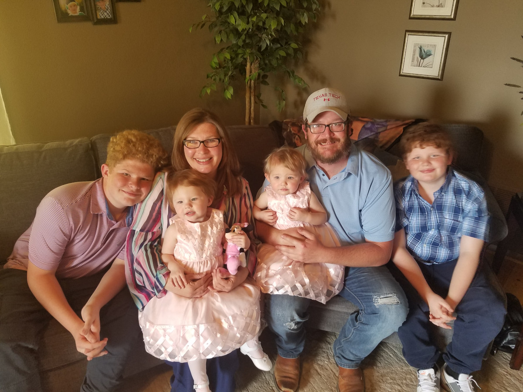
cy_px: 196
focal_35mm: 26
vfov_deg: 53.1
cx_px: 262
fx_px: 393
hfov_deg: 67.3
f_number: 1.7
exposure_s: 1/30
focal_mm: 4.2
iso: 160
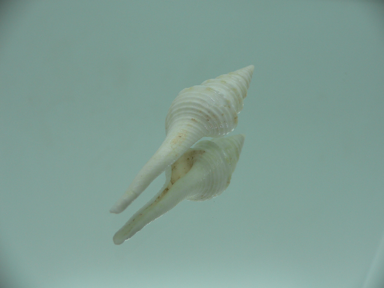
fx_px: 388
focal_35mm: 35
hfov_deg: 52.6
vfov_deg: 40.7
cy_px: 144
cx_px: 192
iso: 80
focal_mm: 4.6
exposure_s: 1/80
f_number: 2.8
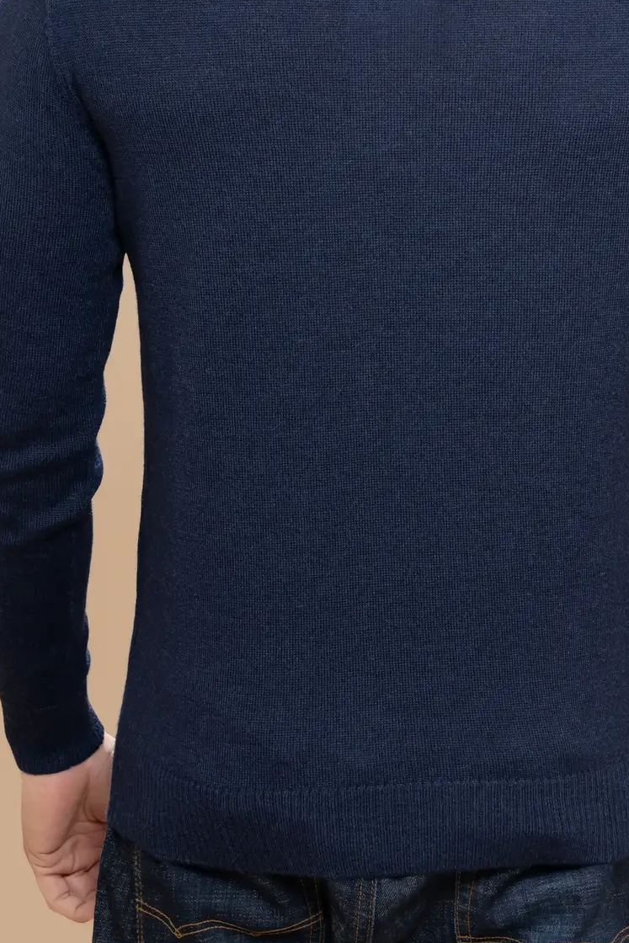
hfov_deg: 8.6
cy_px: 340
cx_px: 368
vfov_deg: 12.8
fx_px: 4192
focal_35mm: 160
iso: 100
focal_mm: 70
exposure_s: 1/250
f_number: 6.3
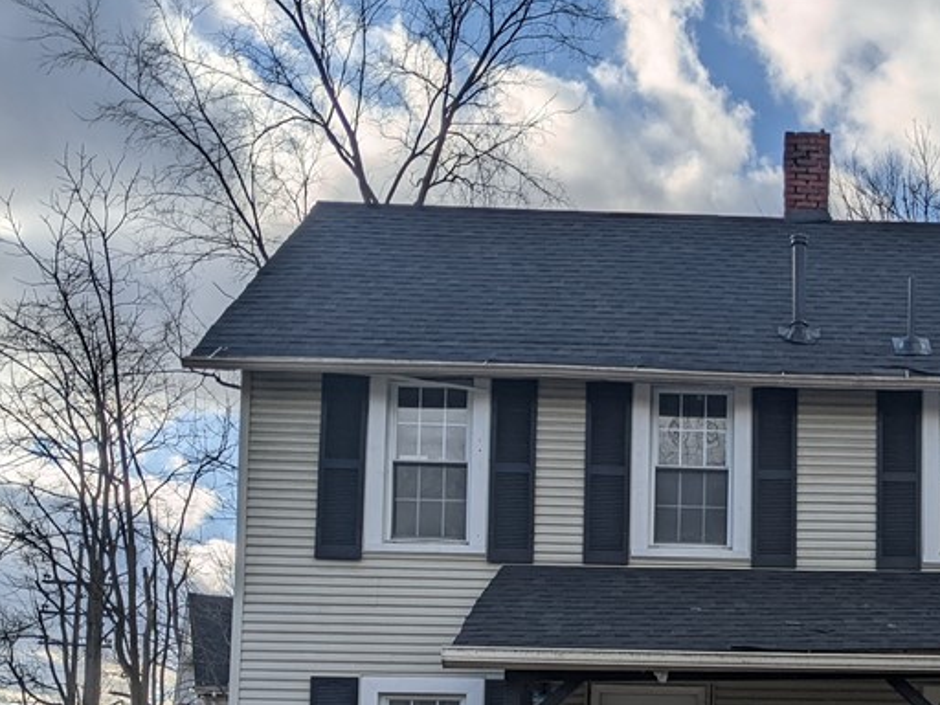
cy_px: 694
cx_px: 821
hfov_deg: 33.9
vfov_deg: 25.8
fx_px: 1466
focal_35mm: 54
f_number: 1.73
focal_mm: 4.38
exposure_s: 1/3356
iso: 32
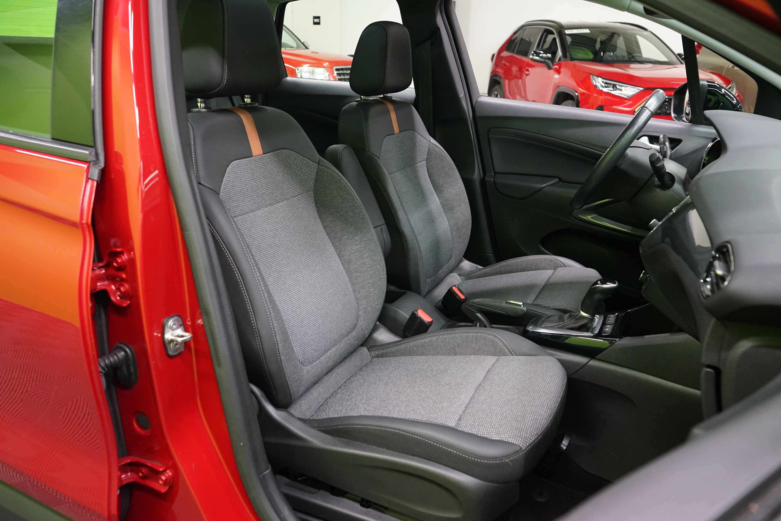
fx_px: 607
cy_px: 260
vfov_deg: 46.4
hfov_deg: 65.5
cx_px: 390
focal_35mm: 28
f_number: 5.6
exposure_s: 1/60
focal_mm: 28
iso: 5000
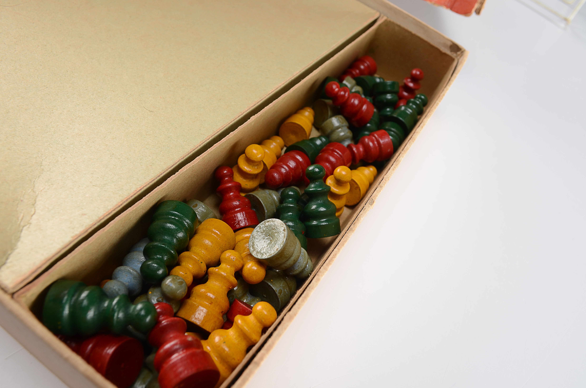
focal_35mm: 27
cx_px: 293
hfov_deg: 67.5
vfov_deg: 47.7
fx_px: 439
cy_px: 194
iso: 100
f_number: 9
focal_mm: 18
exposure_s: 1/80
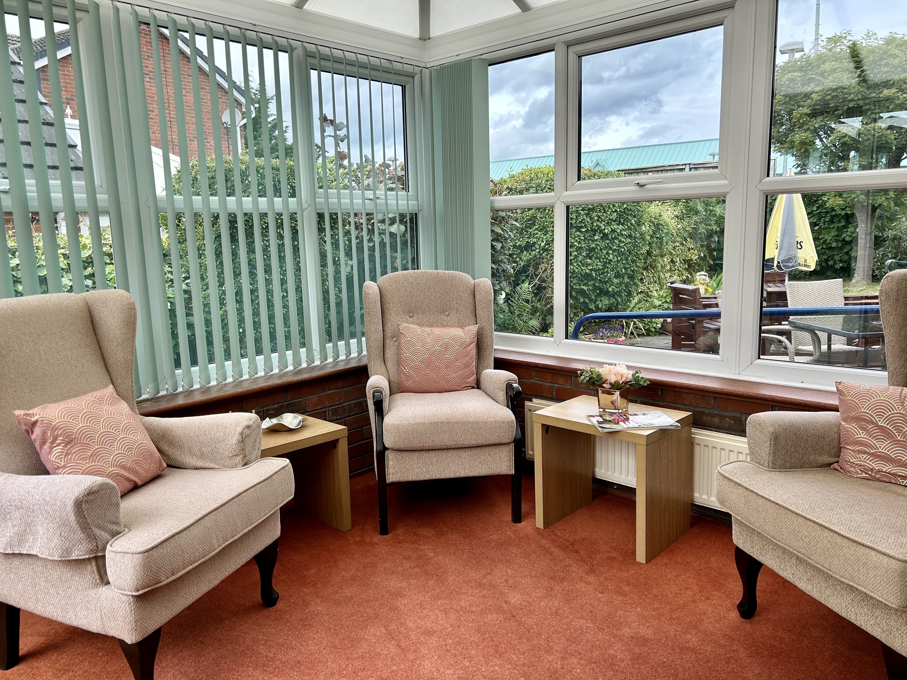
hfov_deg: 67.3
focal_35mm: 26
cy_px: 340
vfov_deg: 53.1
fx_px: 681
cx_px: 454
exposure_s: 1/833
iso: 50
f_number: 1.5
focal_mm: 5.7
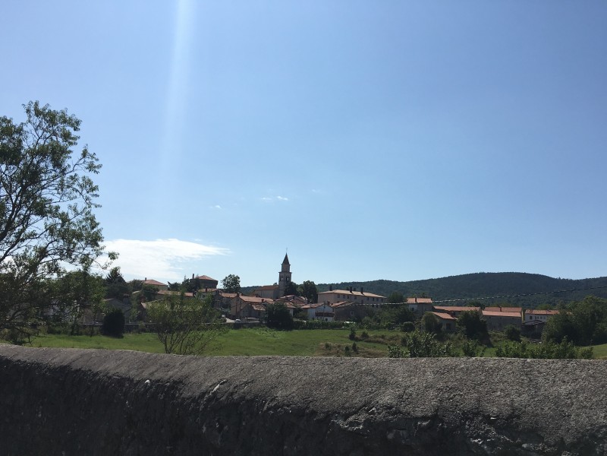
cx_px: 304
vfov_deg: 48.2
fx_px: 509
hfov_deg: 61.7
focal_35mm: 29
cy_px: 228
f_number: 2.2
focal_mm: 4.15
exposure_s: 1/3663
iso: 25
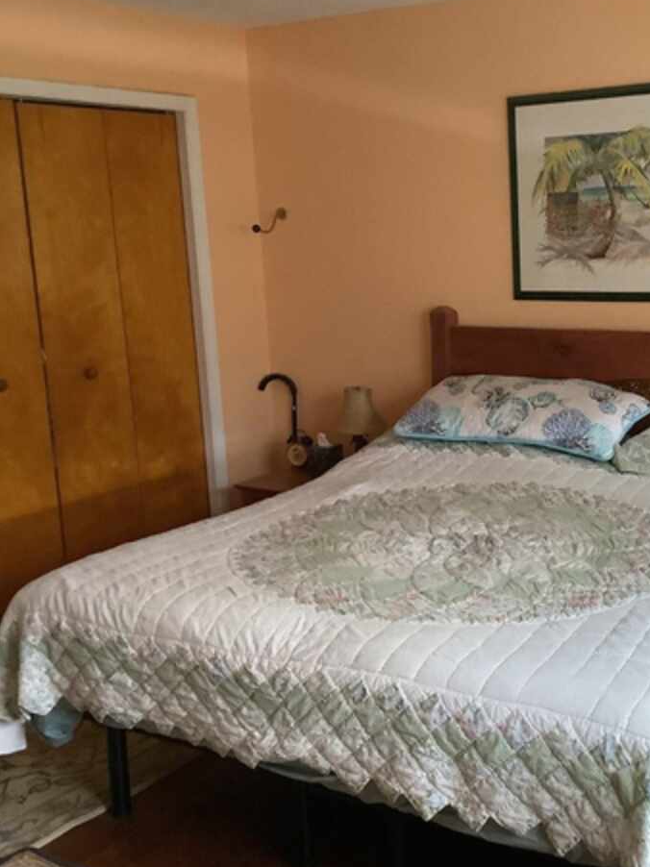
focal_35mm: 44
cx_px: 522
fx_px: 1102
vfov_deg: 43.0
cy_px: 446
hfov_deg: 32.0
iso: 320
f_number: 2.4
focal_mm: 3.3
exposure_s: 1/40
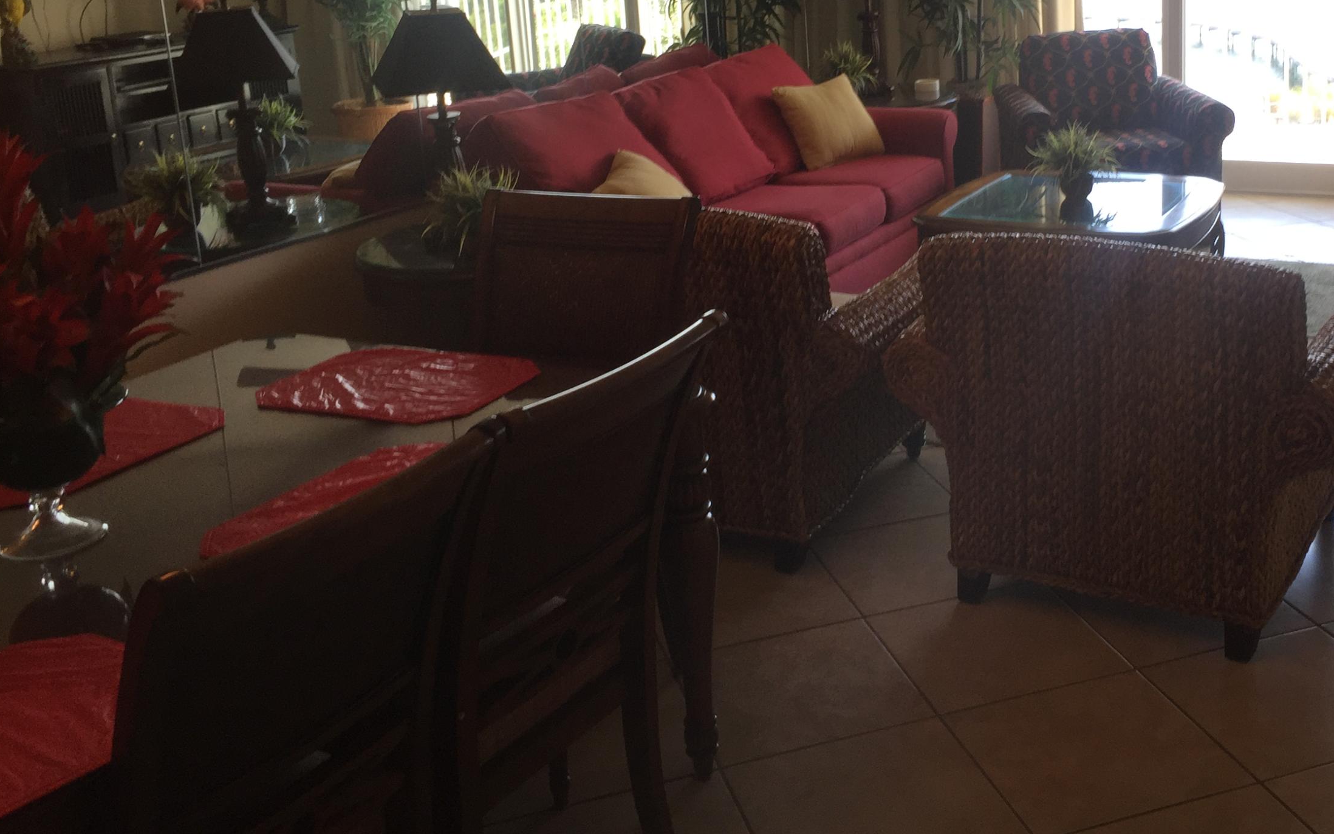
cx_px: 905
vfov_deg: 30.2
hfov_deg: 46.4
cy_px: 245
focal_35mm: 42
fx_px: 1527
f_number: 2.2
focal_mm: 4.15
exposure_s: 1/60
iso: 32
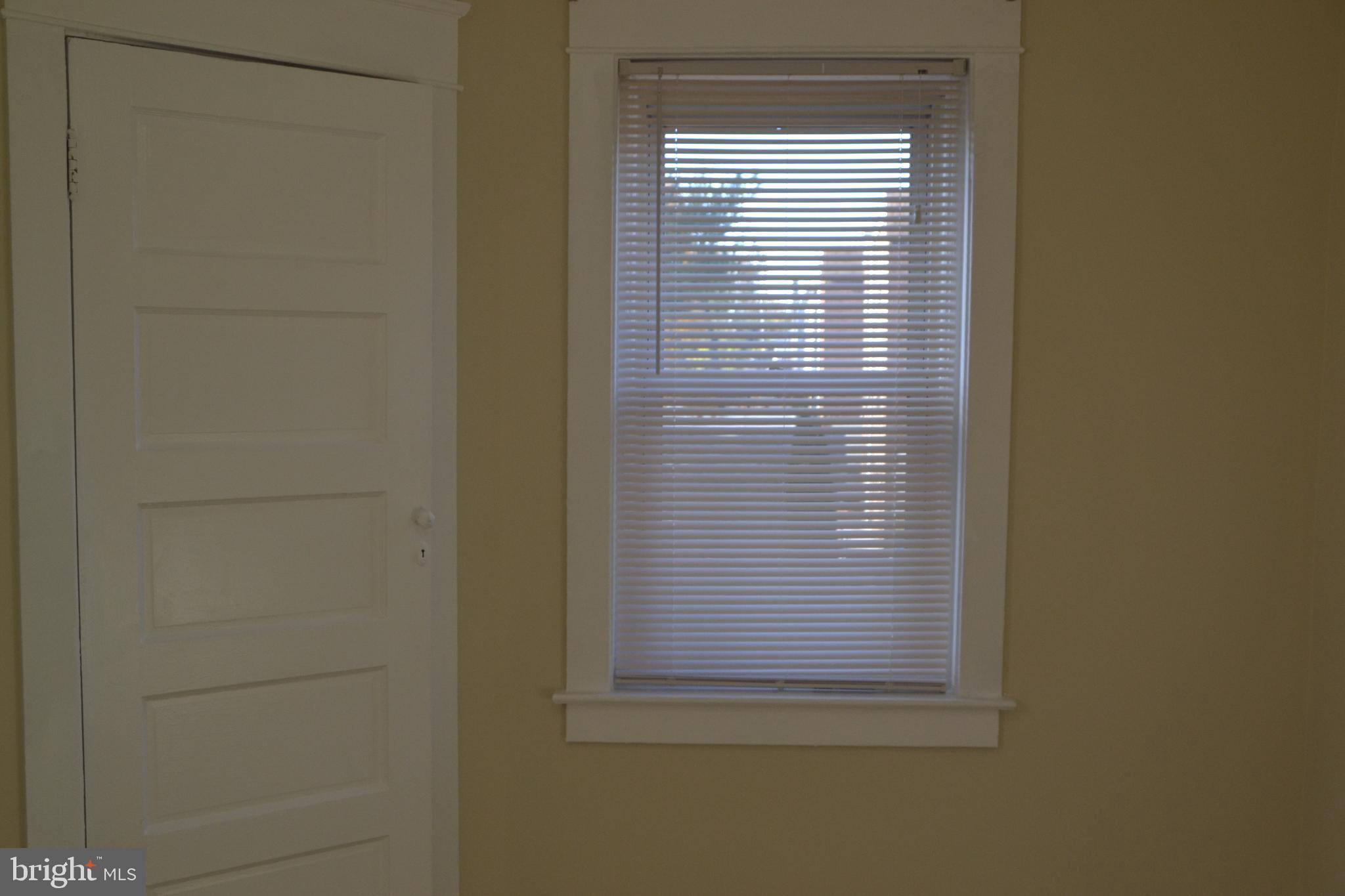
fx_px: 1345
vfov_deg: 36.9
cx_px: 672
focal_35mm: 36
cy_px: 448
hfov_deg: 53.1
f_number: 5.6
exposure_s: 1/125
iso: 360
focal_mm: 24
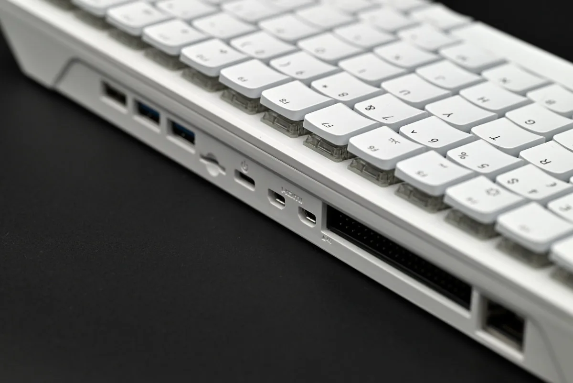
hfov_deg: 19.4
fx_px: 1672
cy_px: 192
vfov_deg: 13.1
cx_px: 286
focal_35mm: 105
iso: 640
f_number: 8
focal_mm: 105
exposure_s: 1/250
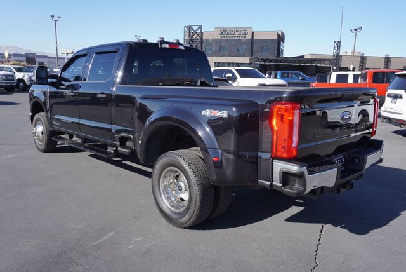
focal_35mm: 32
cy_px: 136
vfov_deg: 41.8
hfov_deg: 59.4
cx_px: 203
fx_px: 356
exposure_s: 1/200
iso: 100
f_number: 6.3
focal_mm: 21
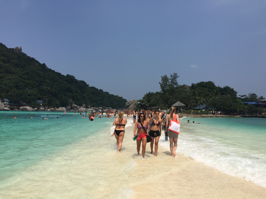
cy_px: 100
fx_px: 223
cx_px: 133
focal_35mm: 29
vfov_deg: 48.2
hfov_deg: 61.7
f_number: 2.2
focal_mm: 4.15
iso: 32
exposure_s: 1/3968
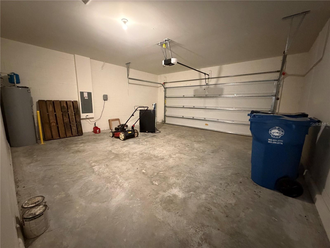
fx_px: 133
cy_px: 124
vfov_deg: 85.7
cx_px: 165
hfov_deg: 102.1
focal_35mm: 14
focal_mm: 2.22
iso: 1250
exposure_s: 1/40
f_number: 2.2
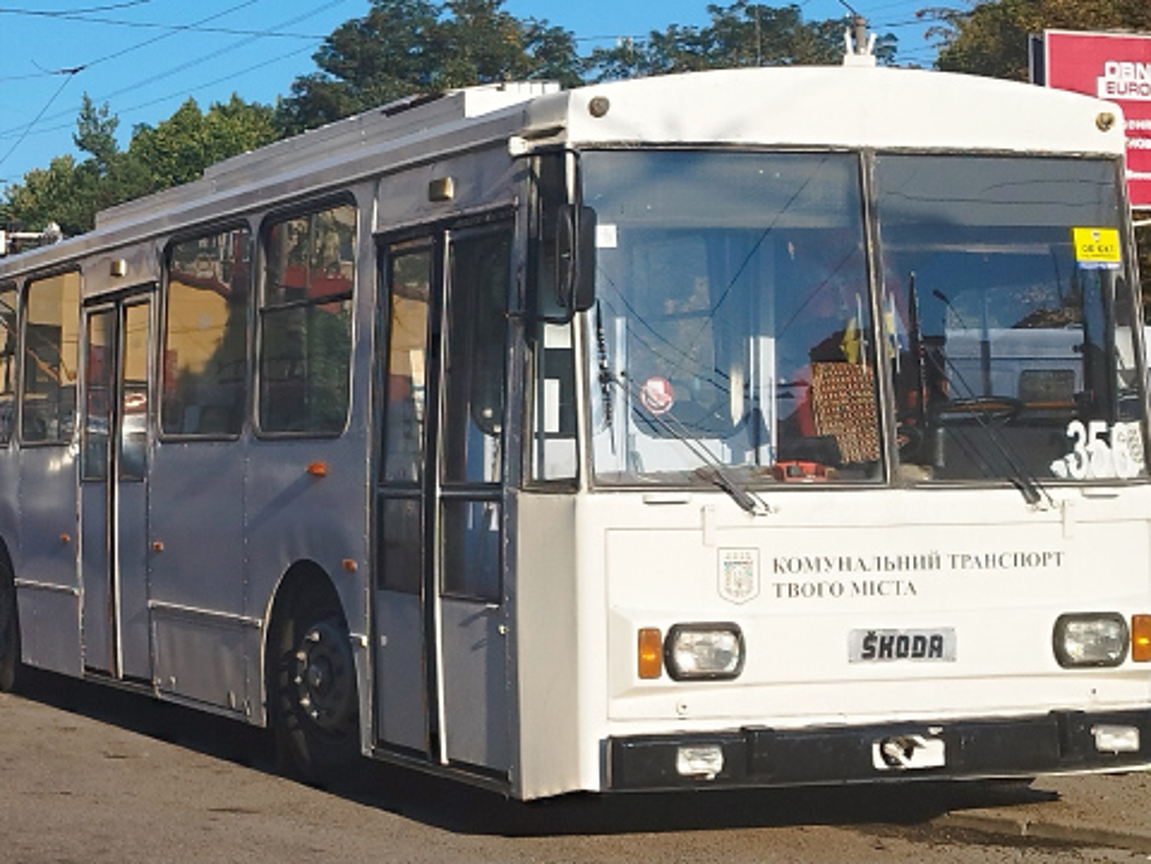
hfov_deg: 28.3
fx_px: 2161
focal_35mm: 65
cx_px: 41
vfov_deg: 22.6
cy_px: 431
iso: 50
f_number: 1.89
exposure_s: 1/823
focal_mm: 5.89
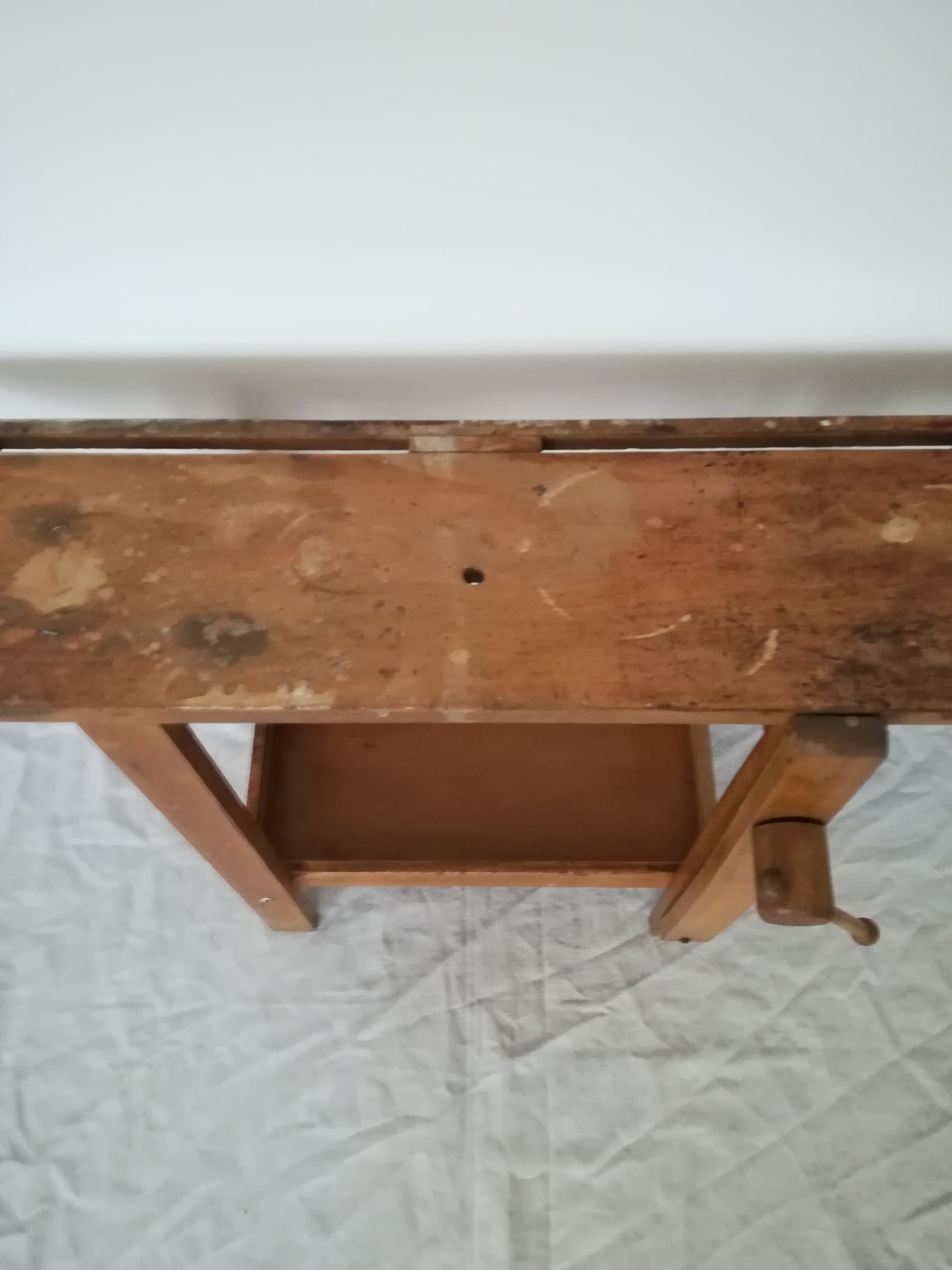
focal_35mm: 26
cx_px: 476
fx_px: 953
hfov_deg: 53.1
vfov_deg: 67.3
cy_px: 635
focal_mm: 3.83
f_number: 2.2
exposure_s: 1/14.3
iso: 500
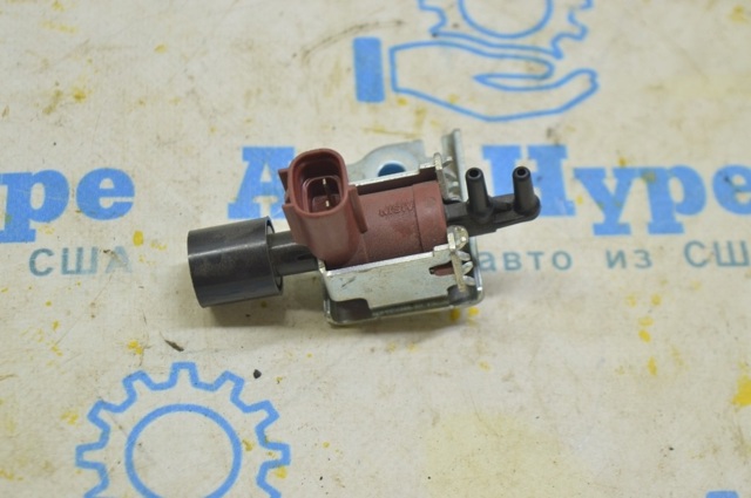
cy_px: 249
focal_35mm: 82
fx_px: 1719
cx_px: 376
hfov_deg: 24.6
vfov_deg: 16.5
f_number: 5.6
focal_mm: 55
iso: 400
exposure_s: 1/20
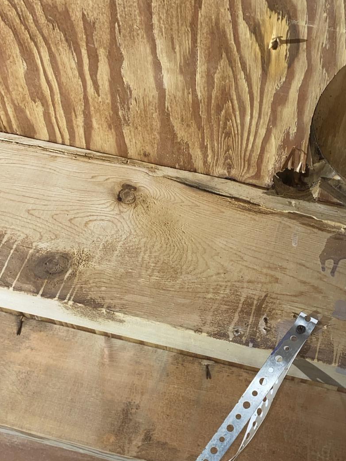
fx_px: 640
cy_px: 331
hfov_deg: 30.2
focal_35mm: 48
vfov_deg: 38.9
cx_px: 198
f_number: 1.8
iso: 32
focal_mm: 4.25
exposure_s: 1/120
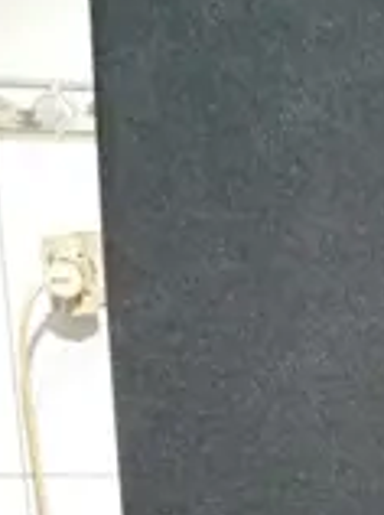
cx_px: 465
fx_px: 979
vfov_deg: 26.1
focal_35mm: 66
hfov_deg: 20.7
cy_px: 626
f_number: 1.8
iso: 2717
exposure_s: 1/12.5
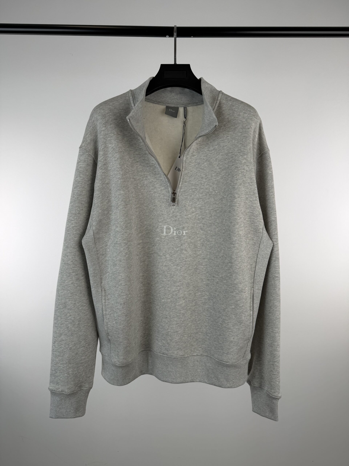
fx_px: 323
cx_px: 174
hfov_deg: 56.8
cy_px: 233
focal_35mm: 24
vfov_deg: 71.6
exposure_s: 1/1005
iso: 100
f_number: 1.78
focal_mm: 6.76
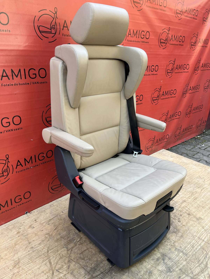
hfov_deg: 53.1
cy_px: 140
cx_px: 105
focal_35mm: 26
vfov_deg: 67.3
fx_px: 210
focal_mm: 5.1
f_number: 1.6
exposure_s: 1/138
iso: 32
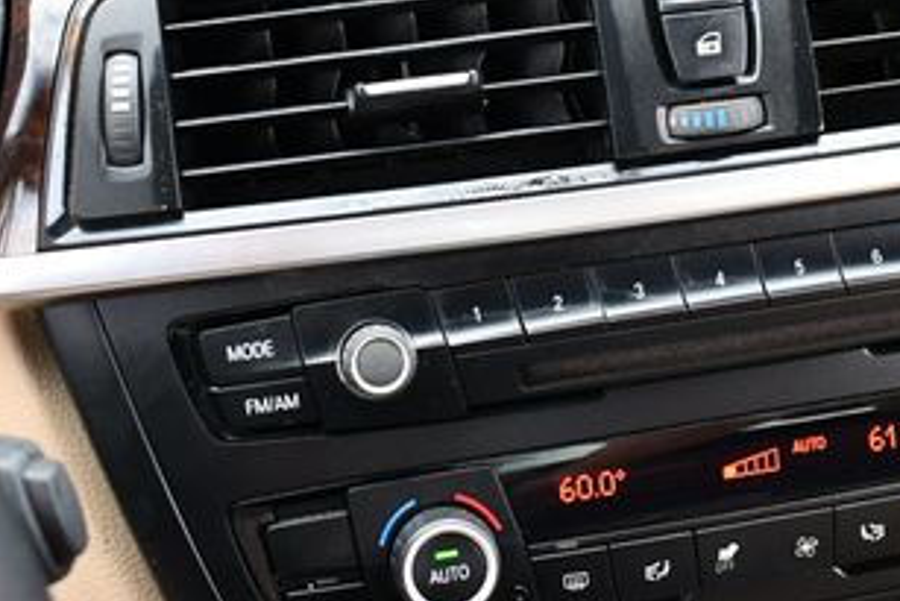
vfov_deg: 17.9
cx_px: 560
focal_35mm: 75
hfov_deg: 26.9
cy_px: 59
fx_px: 1876
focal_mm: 18
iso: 800
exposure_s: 1/250
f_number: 3.5
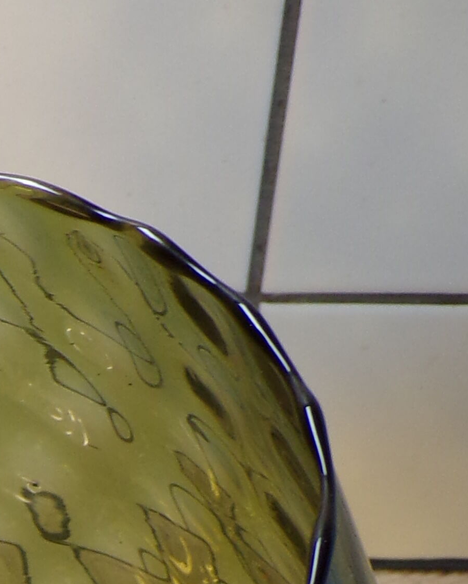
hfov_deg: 11.7
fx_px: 2215
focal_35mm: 128
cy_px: 967
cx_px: -137
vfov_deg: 13.8
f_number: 3.2
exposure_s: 1/34
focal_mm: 5.8
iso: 108
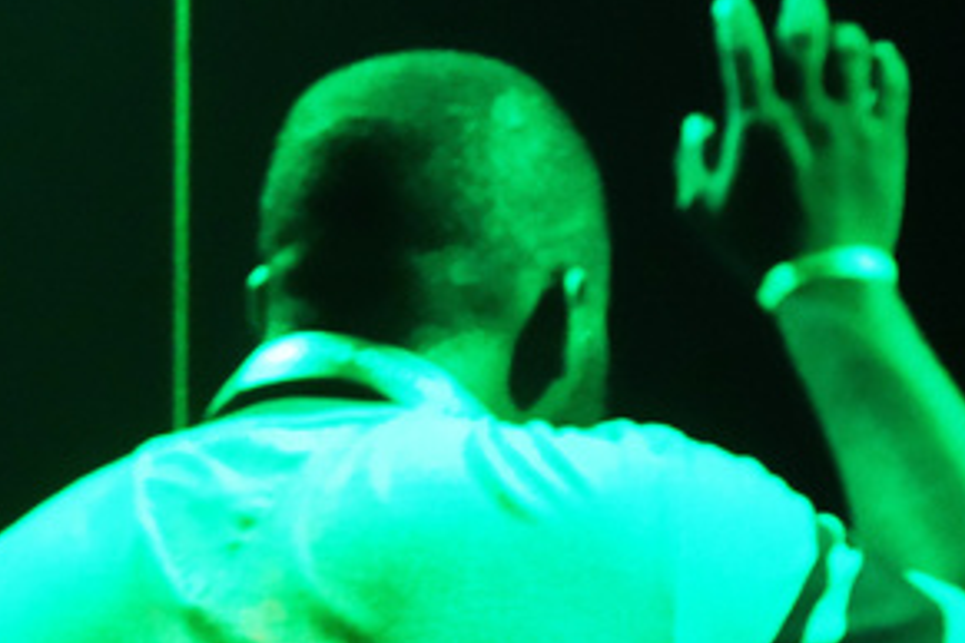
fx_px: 3297
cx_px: -604
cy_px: 71
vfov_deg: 11.1
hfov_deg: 15.1
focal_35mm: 123
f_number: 2.8
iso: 8000
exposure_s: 1/400
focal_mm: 35
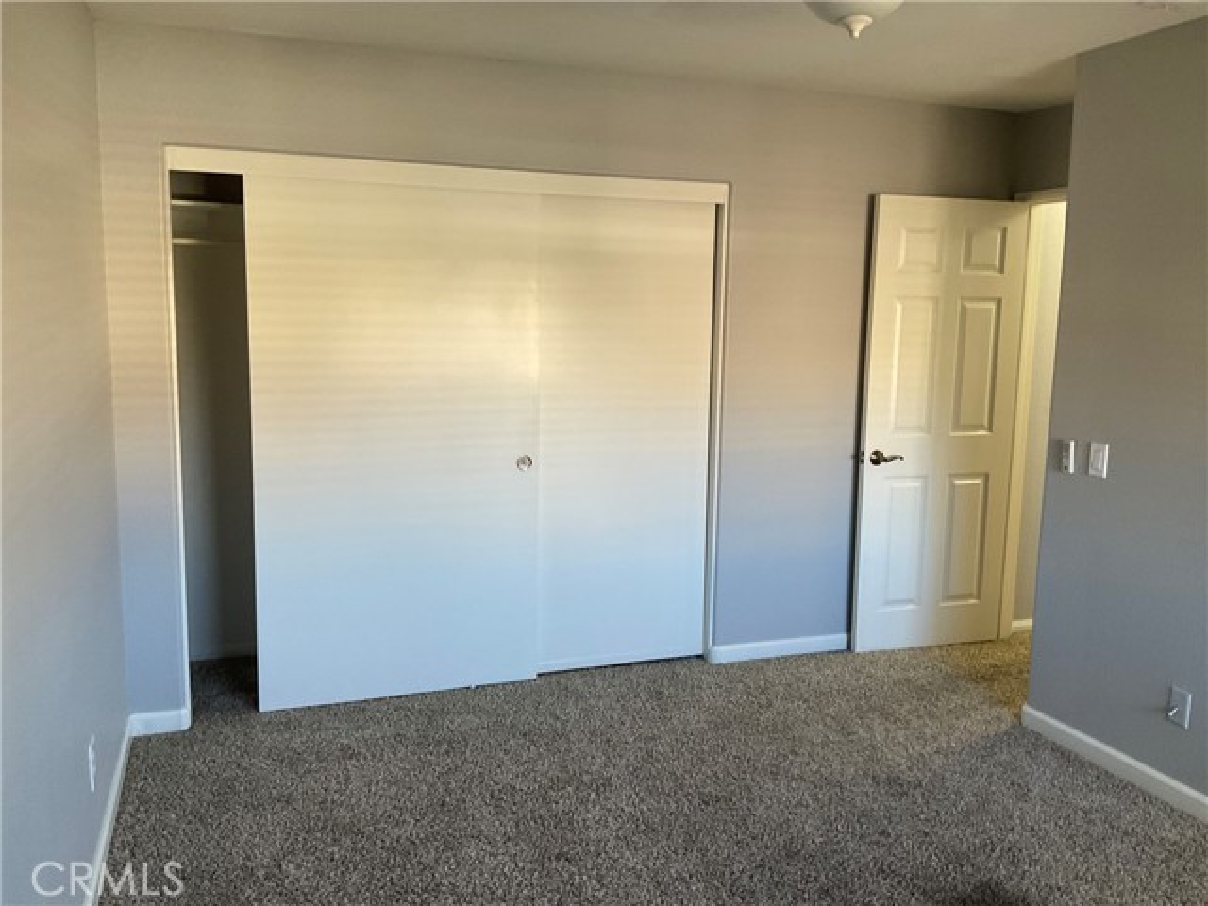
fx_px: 1012
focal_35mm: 29
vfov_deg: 48.2
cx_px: 604
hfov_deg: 61.7
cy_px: 453
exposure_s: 1/60
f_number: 1.8
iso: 80
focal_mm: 3
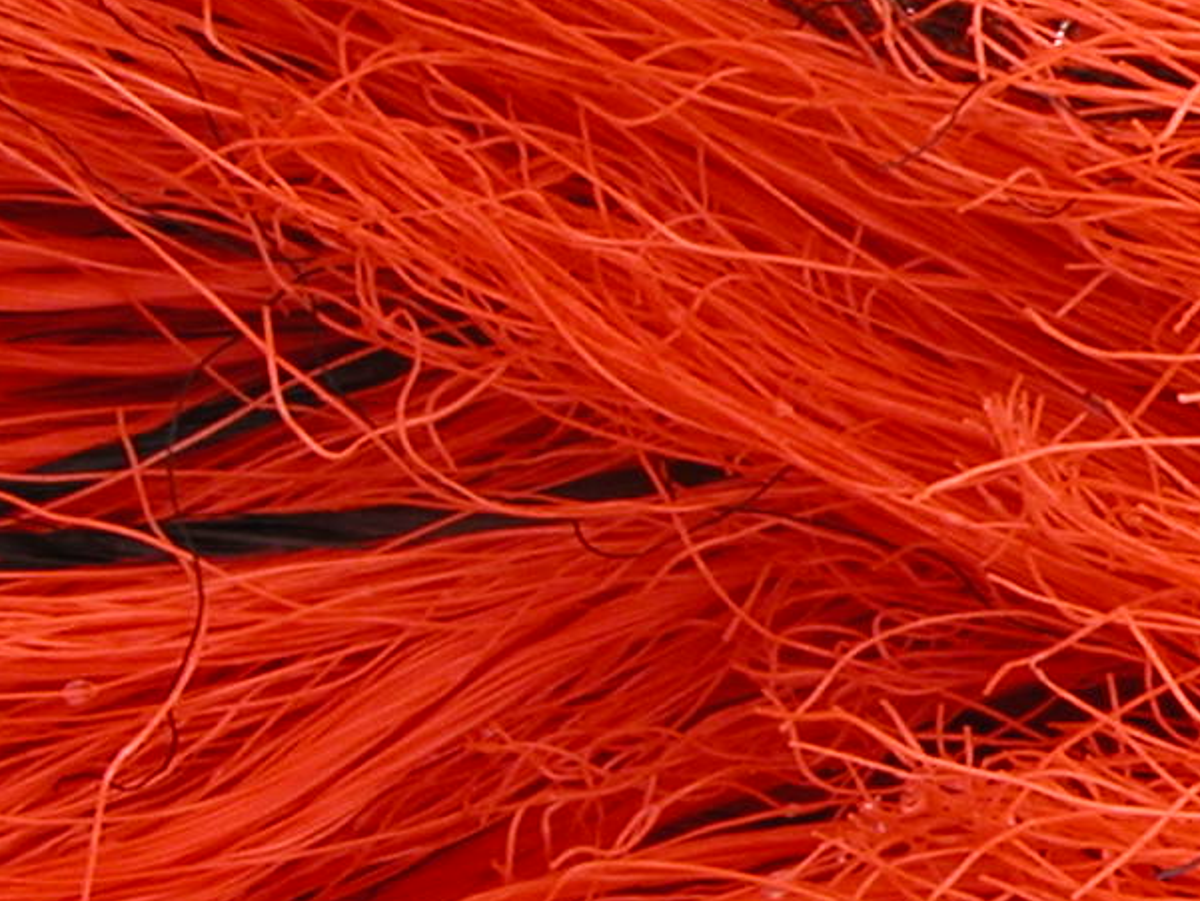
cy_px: 705
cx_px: 2358
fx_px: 9743
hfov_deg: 6.8
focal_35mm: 281
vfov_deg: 5.3
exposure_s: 1/110
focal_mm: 16.8
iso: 100
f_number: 4.1
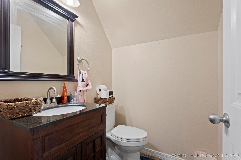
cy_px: 80
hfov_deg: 96.7
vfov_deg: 73.7
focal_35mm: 16
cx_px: 120
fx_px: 107
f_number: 9
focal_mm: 16
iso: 200
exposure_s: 1.6
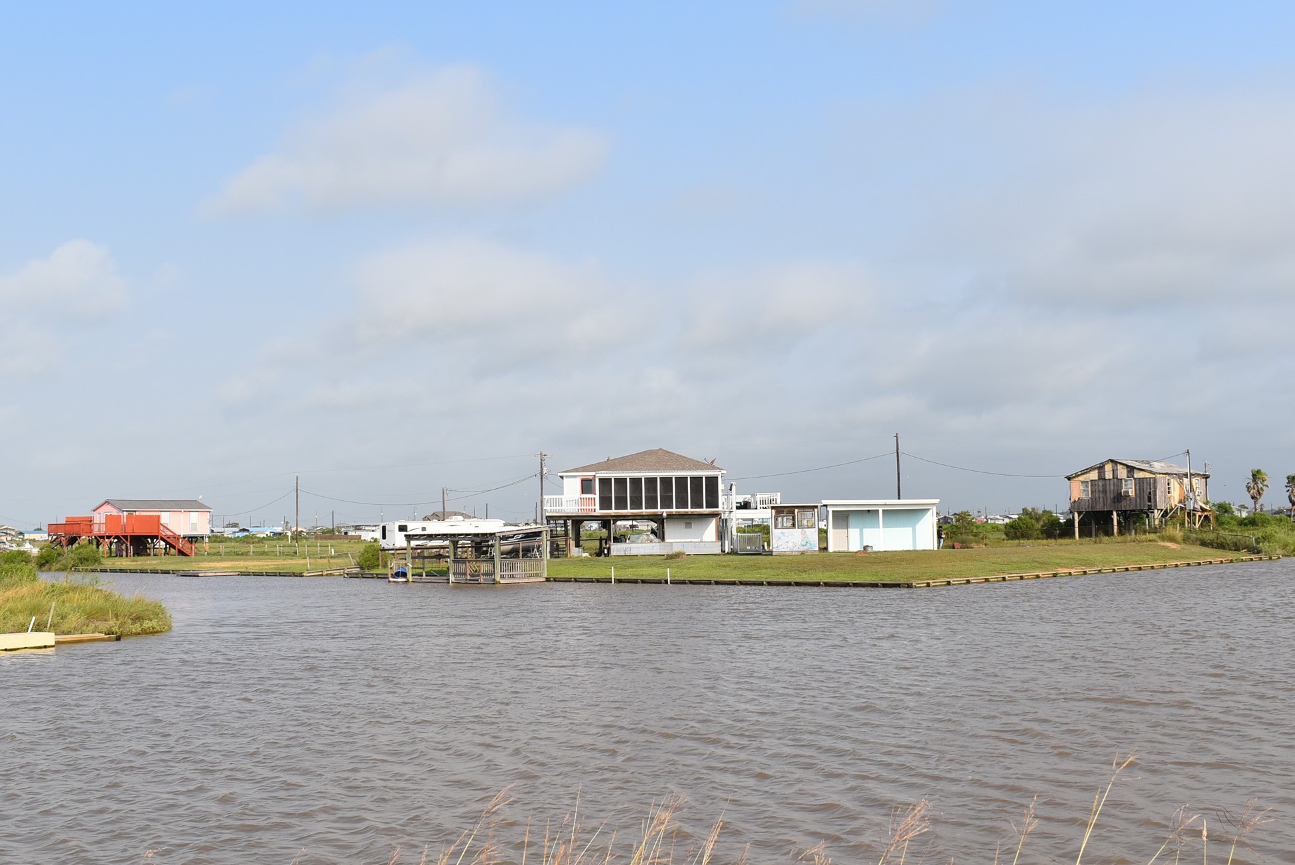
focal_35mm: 40
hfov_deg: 48.4
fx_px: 1440
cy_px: 447
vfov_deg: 33.4
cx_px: 645
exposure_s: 1/400
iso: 200
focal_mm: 24
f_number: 10
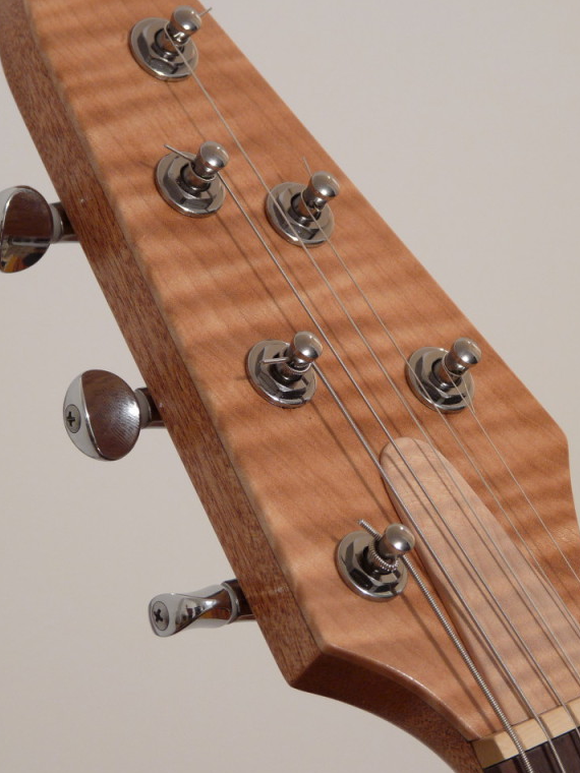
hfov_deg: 8.0
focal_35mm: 186
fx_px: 4155
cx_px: 298
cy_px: 347
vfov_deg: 10.6
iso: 100
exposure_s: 1.3
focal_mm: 24.5
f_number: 3.6
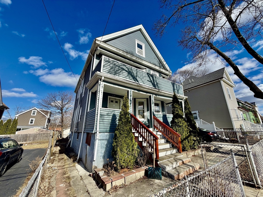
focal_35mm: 14
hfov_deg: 102.1
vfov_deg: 85.7
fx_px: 106
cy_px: 98
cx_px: 132
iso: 20
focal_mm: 2.22
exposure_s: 1/942
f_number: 2.2
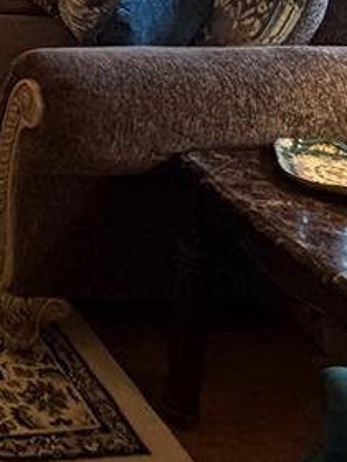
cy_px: -127
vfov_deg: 27.3
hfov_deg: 18.5
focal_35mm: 60
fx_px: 802
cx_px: -292
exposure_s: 1/60
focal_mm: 2.22
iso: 500
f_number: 2.2
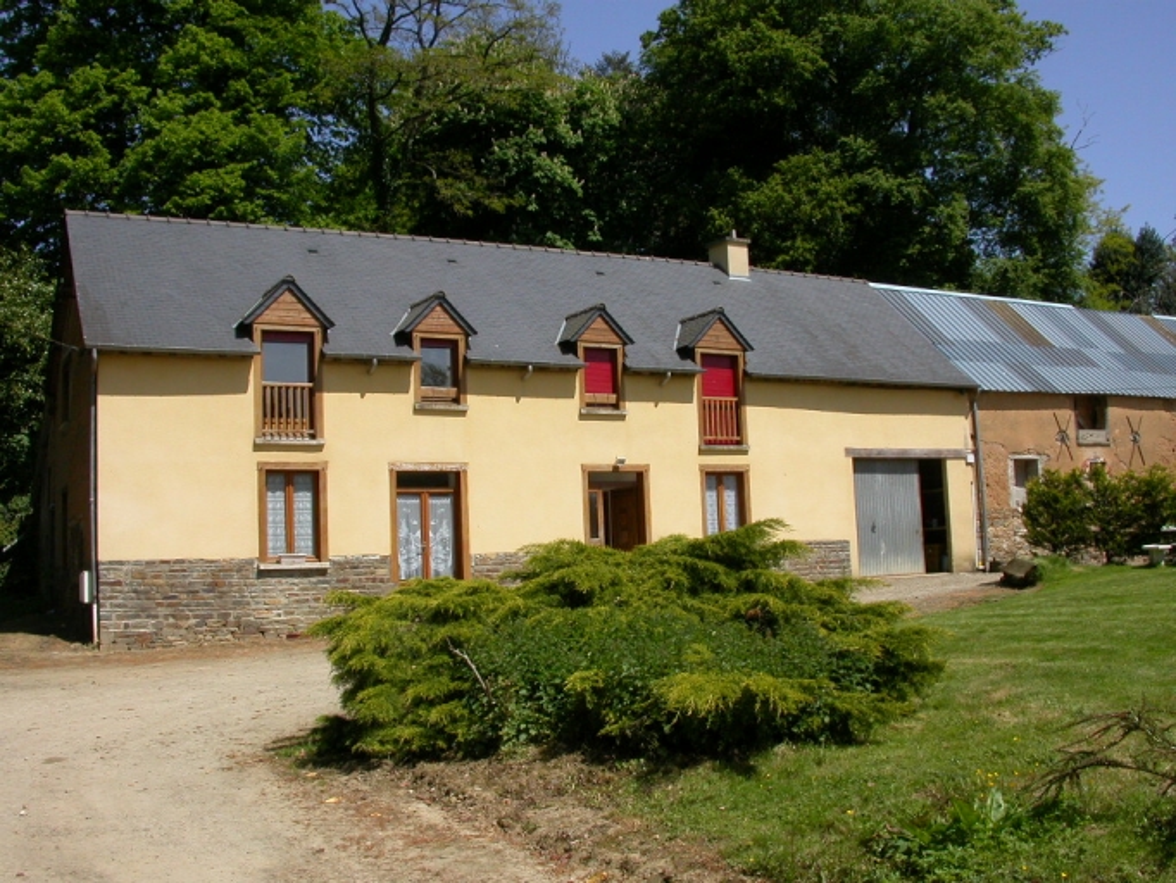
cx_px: 588
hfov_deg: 49.0
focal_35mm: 38
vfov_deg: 37.7
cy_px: 442
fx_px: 1291
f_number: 7.5
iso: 100
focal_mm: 7.85
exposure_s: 1/404
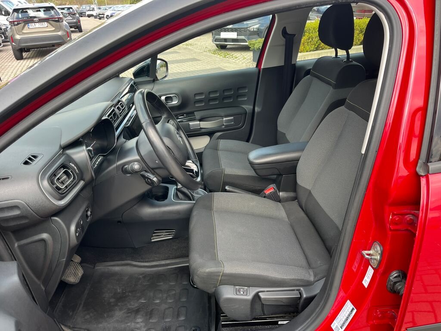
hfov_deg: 67.3
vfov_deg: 53.1
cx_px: 220
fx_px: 331
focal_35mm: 26
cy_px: 166
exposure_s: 1/188
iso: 40
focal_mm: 5.1
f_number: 1.6
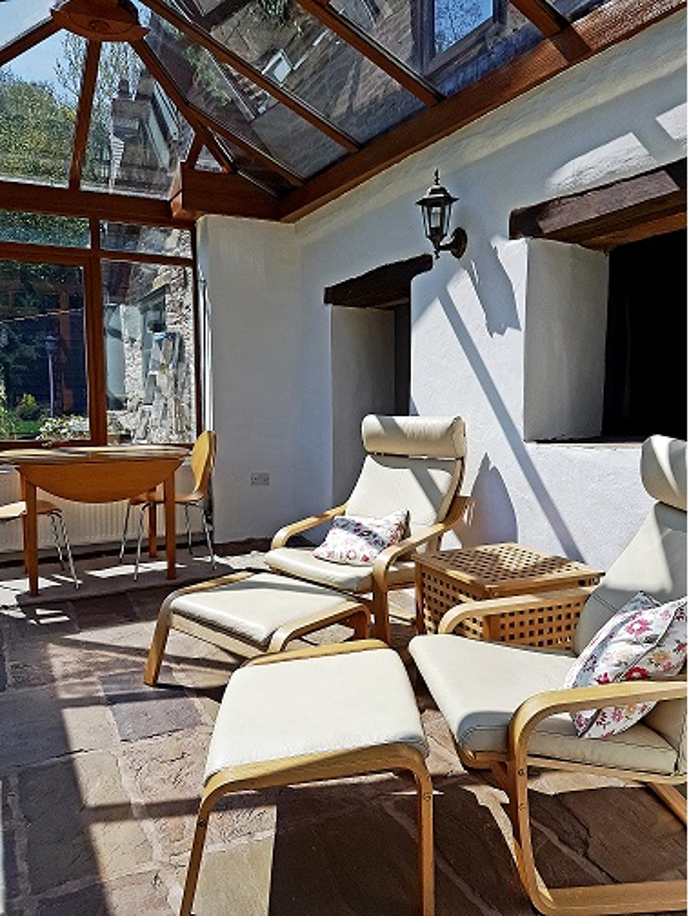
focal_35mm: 26
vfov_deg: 67.3
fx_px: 689
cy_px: 458
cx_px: 344
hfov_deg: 53.1
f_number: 1.7
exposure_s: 1/1816
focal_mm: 4.2
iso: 40
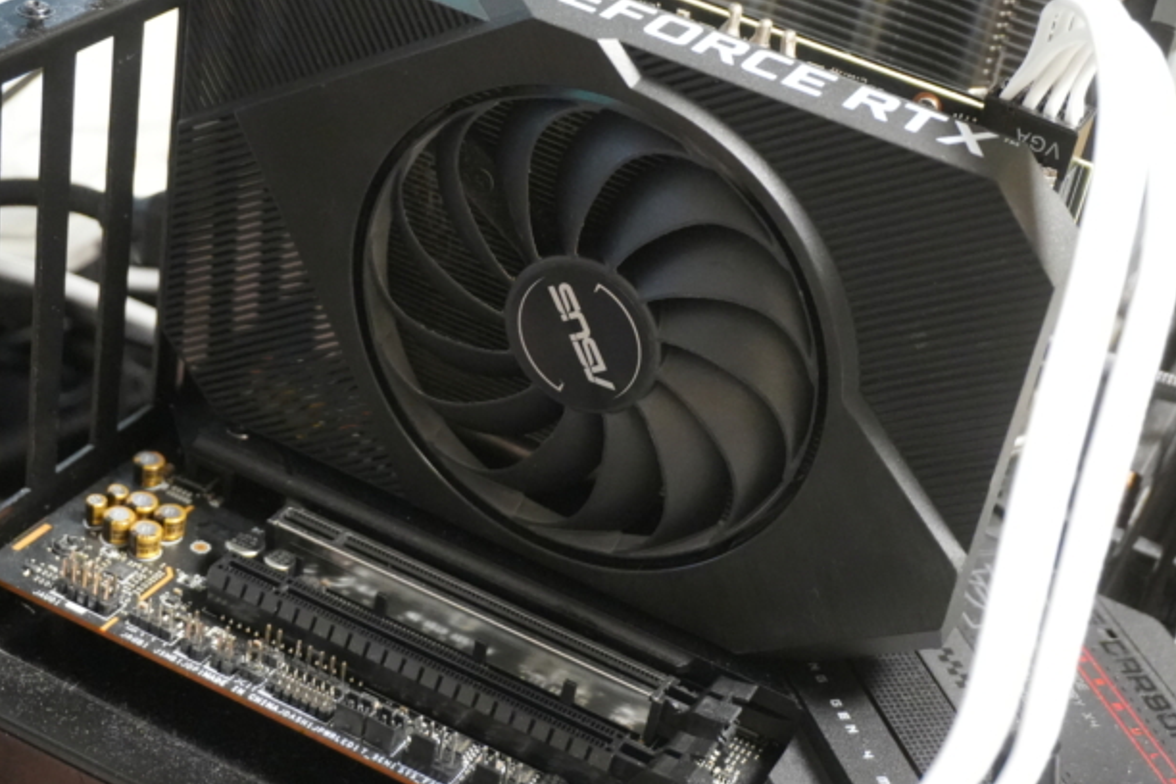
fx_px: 2091
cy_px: 330
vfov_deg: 21.2
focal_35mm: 64
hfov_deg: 31.4
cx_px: 641
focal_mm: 36
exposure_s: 1/60
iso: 12800
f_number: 5.6
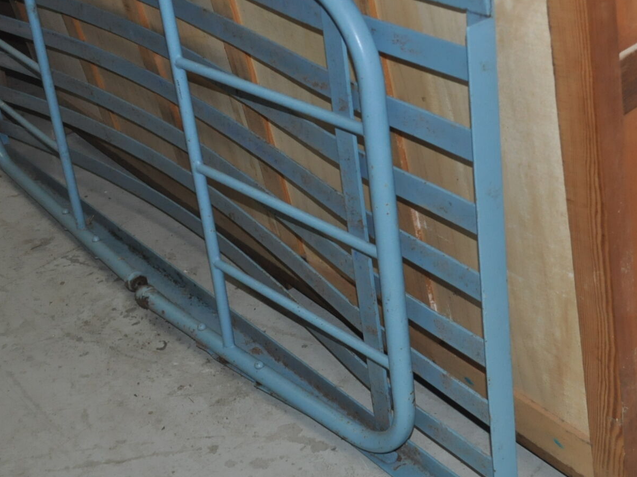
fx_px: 1049
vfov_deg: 25.7
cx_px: 374
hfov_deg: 33.7
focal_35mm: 57
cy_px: 223
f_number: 4
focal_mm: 22
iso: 800
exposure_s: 1/60
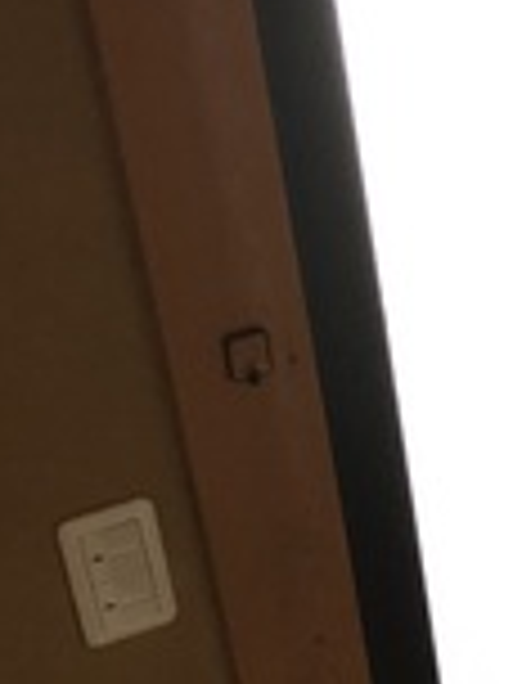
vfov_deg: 19.0
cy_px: 441
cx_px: 927
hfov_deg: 13.0
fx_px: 2035
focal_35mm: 103
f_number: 1.8
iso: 100
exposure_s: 1/5
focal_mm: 3.99
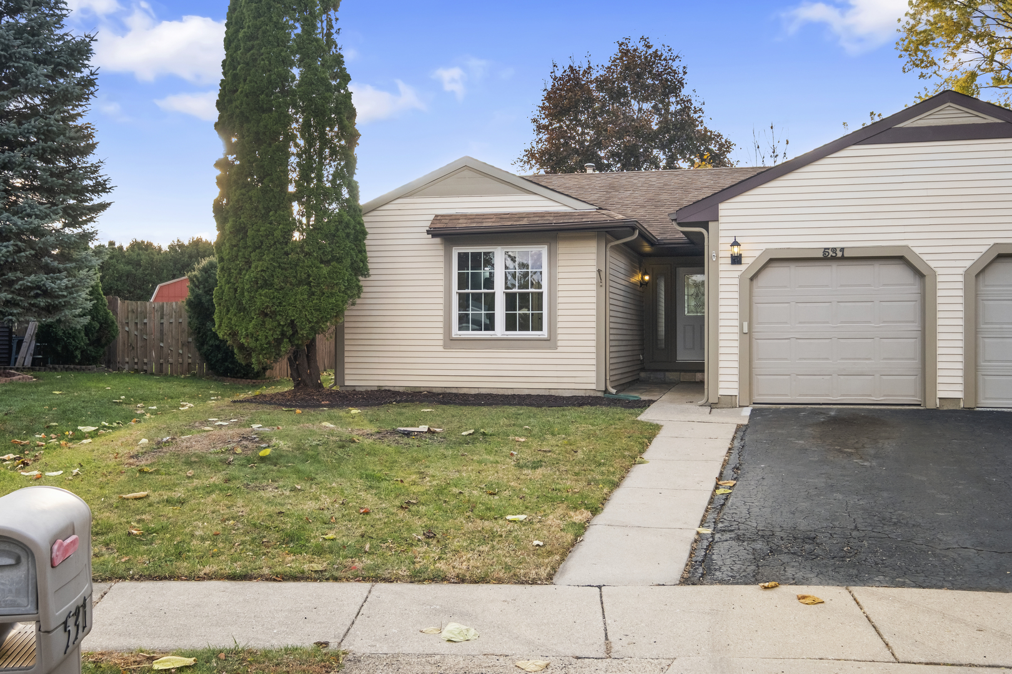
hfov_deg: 53.1
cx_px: 506
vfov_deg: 36.9
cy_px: 337
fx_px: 1012
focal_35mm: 36
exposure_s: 1/120
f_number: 9
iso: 320
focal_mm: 24
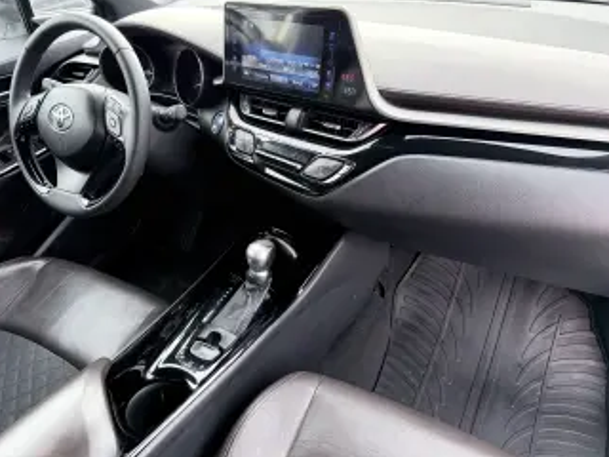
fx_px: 475
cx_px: 272
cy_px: 202
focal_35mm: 27
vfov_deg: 51.2
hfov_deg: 65.2
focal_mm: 6.76
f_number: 1.78
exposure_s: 1/217
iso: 200
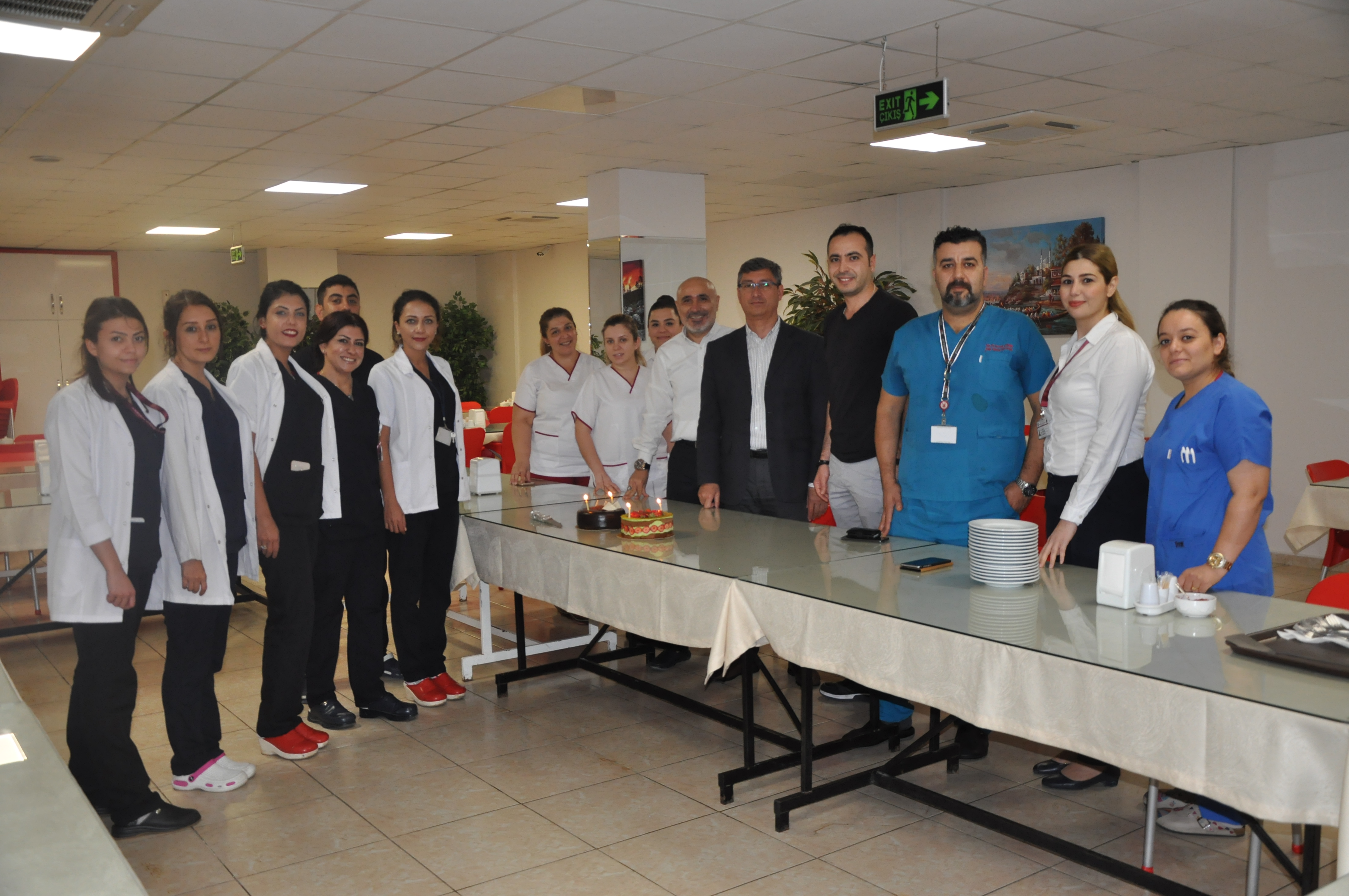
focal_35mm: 33
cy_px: 448
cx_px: 674
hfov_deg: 57.3
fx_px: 1235
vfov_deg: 39.9
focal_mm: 22
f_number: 3.8
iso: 800
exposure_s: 1/60
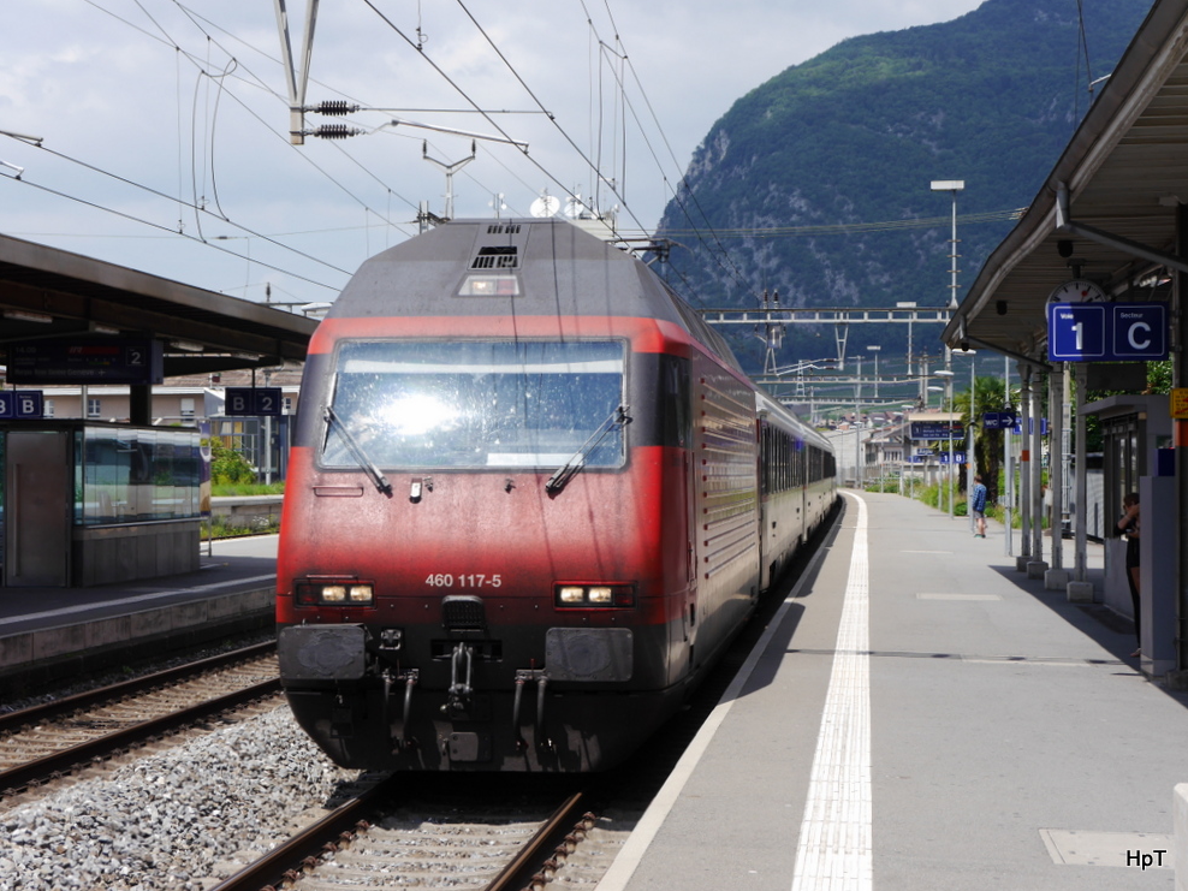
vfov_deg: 17.4
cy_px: 444
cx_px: 594
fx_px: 2917
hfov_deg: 23.0
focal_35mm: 85
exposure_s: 1/320
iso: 160
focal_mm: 42
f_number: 9
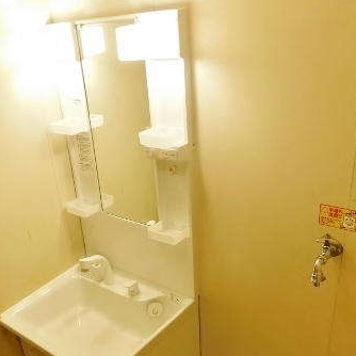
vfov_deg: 41.9
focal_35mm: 39
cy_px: 254
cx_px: 125
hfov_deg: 42.4
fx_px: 454
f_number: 3
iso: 125
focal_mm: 4
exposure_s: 1/50
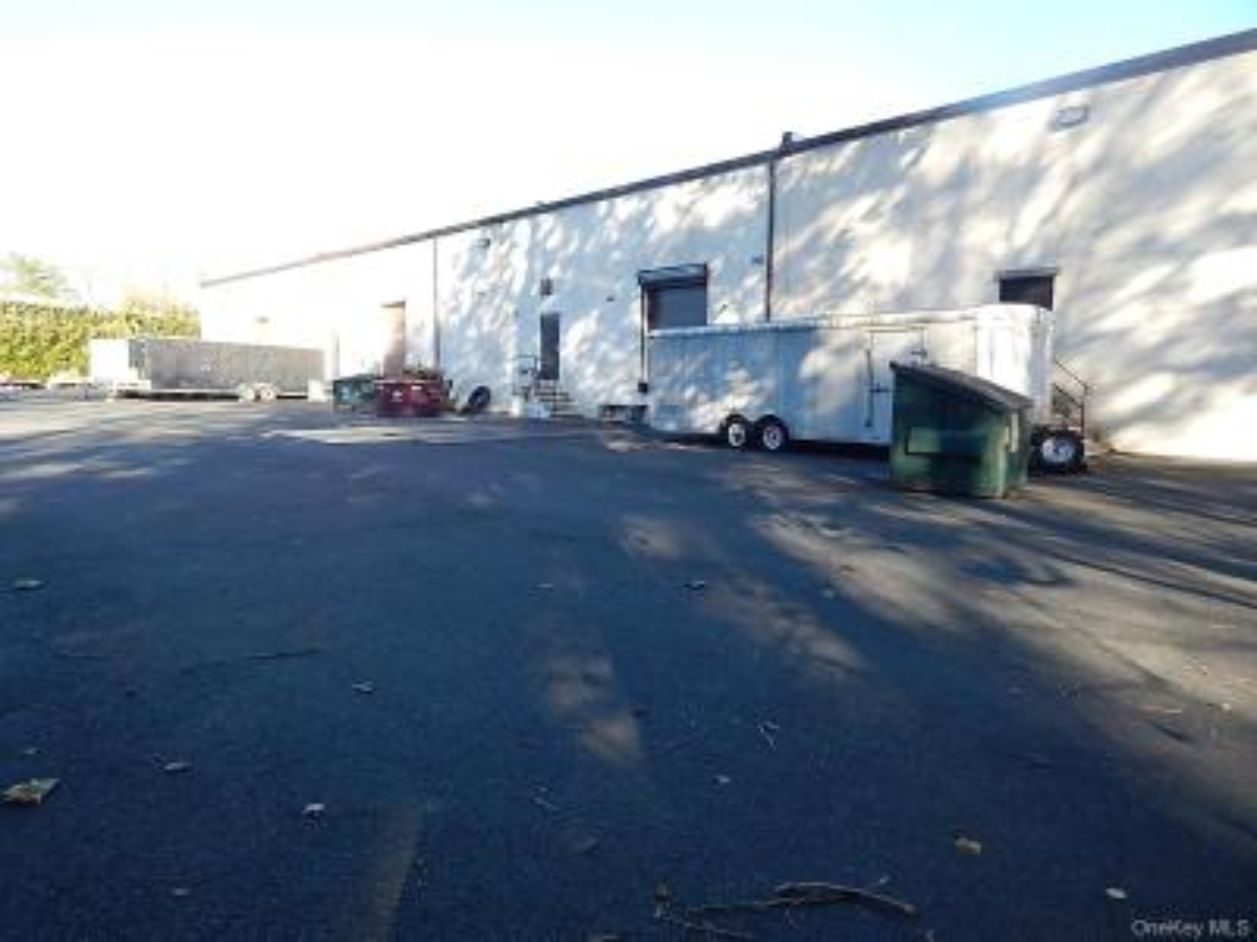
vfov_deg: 58.9
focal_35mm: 23
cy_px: 471
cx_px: 628
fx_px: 835
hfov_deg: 73.9
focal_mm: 4
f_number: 3
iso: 125
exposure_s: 1/320
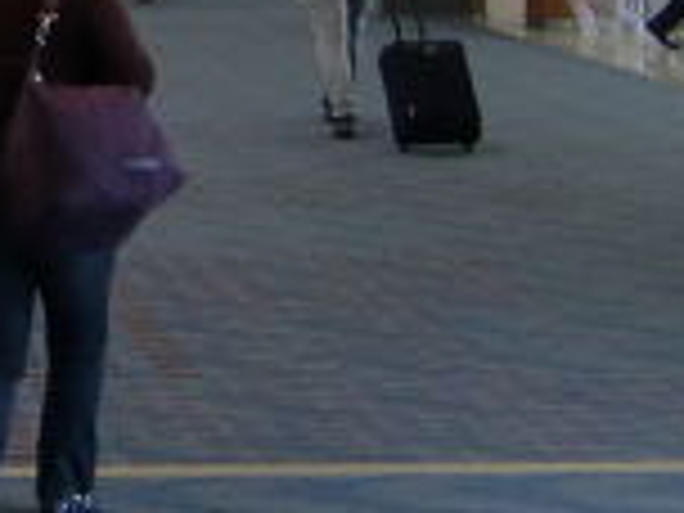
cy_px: -155
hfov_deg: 15.4
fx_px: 2371
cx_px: -279
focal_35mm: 120
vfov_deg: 12.0
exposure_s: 1/60
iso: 200
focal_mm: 4.9
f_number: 2.6
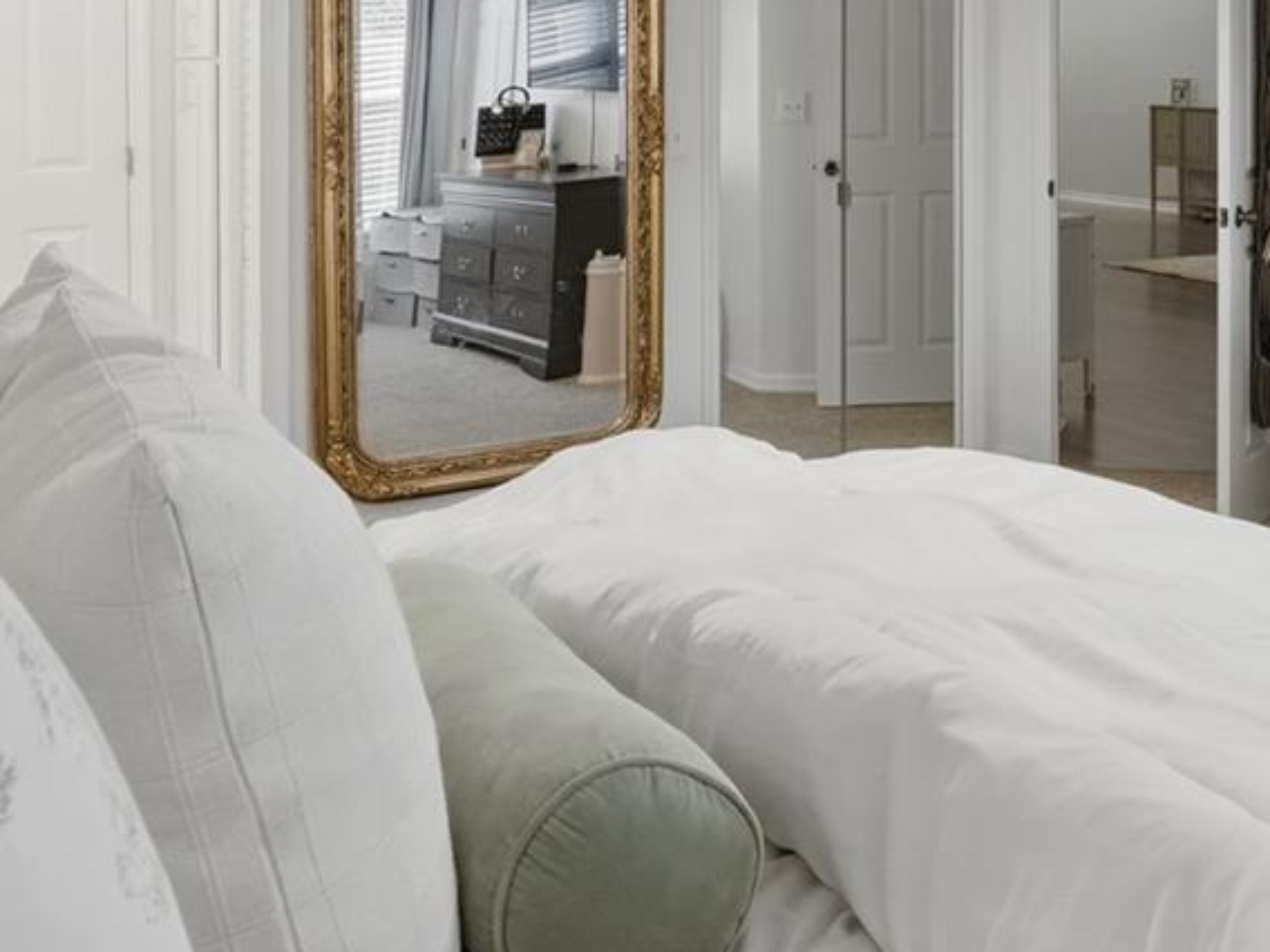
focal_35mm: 47
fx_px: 1737
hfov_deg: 38.2
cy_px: 76
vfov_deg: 29.3
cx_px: 1073
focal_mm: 17.5
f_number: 5.6
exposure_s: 1/3200
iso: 1600
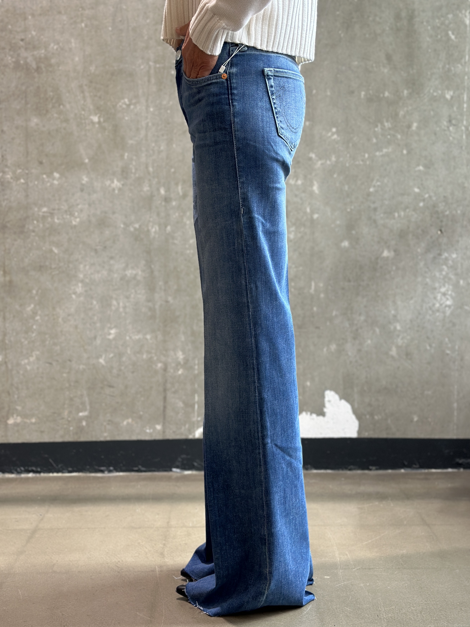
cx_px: 248
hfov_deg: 26.6
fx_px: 996
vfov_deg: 34.9
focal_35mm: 55
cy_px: 295
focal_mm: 6.86
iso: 100
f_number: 1.78
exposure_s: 1/121
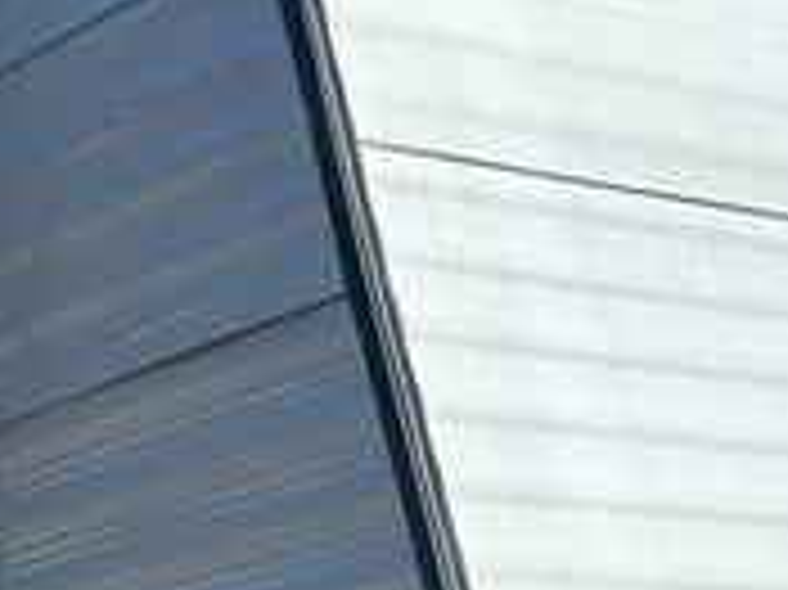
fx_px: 3458
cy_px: 1284
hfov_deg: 13.0
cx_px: 428
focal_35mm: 152
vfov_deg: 9.0
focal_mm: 5.96
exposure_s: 1/5952
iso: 50
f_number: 1.6
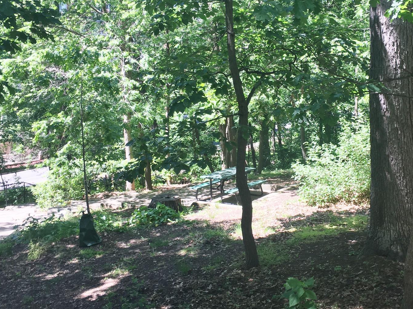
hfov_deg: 42.7
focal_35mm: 44
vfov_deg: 32.8
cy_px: 133
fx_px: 525
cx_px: 251
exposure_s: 1/120
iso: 25
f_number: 2.2
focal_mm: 4.15
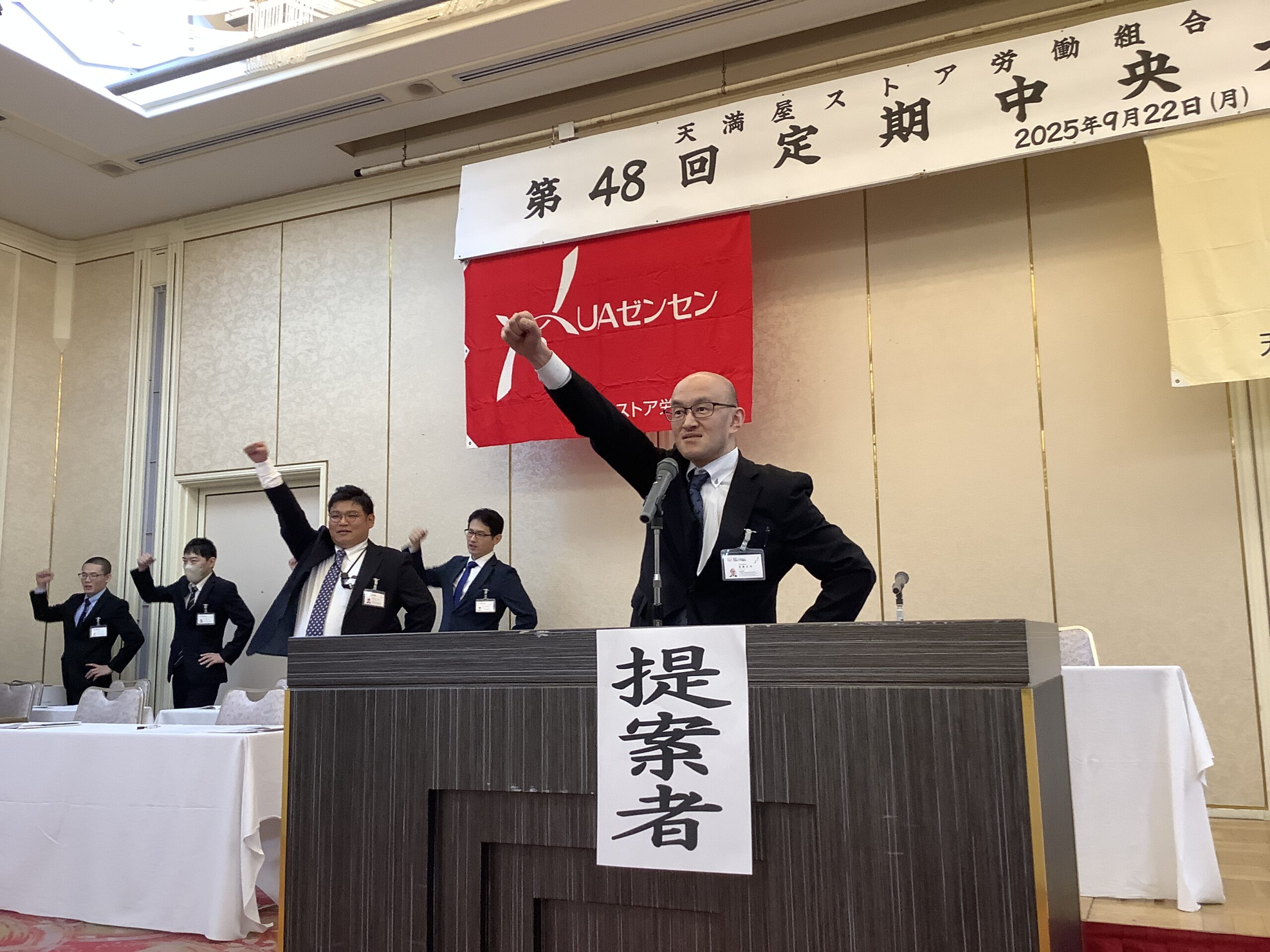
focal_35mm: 31
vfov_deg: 45.4
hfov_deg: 58.4
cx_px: 635
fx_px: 1137
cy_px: 476
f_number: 2.4
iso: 125
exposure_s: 1/60
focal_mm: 3.3
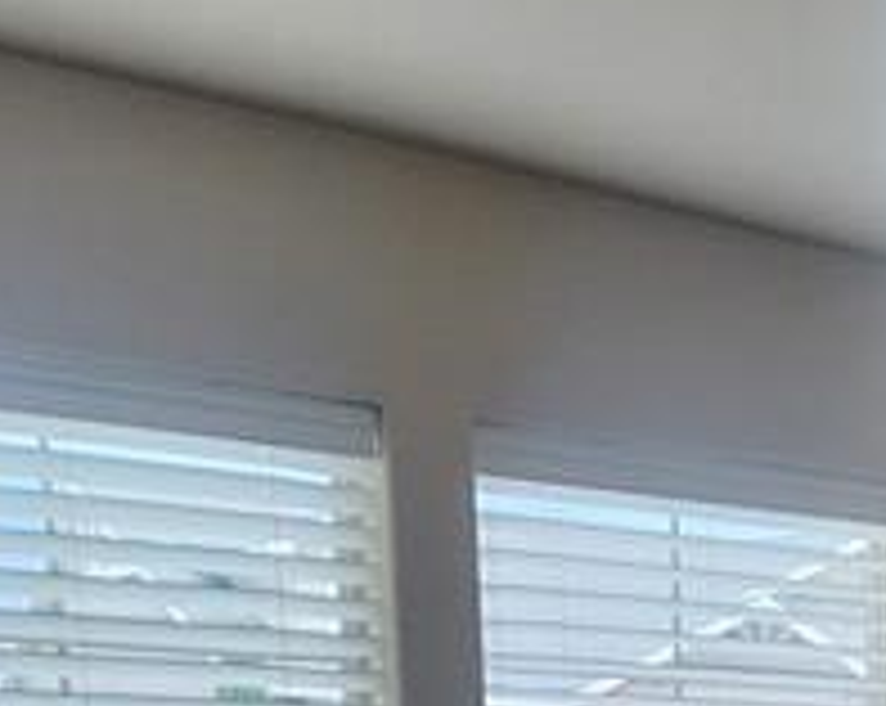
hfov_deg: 25.7
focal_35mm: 66
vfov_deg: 18.4
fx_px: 1728
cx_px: 1066
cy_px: 1252
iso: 200
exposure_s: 1/60
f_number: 2.2
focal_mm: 2.2
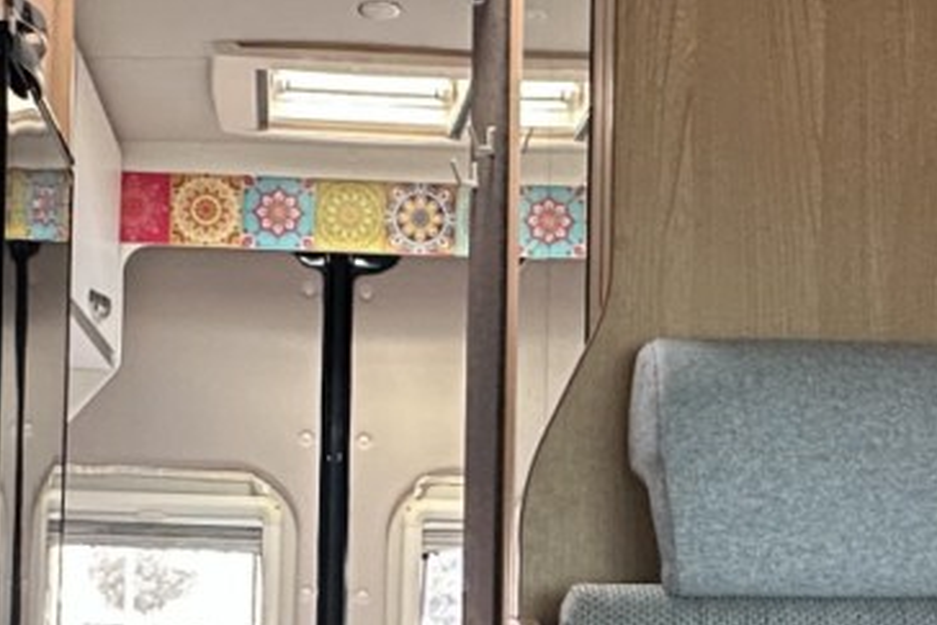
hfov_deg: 31.4
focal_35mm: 64
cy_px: 594
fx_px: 1666
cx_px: 409
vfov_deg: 20.7
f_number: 2.2
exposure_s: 1/60
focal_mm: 2.22
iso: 640
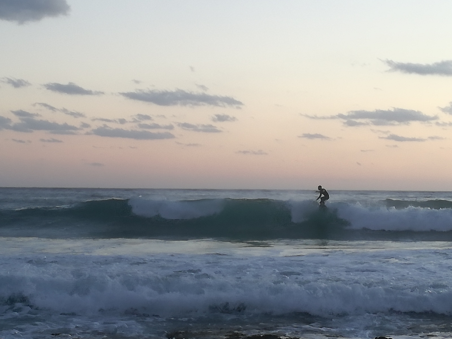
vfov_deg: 15.4
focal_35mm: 96
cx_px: 226
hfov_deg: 20.4
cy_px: 170
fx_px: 1254
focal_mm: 3.79
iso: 100
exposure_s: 1/33.3
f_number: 2
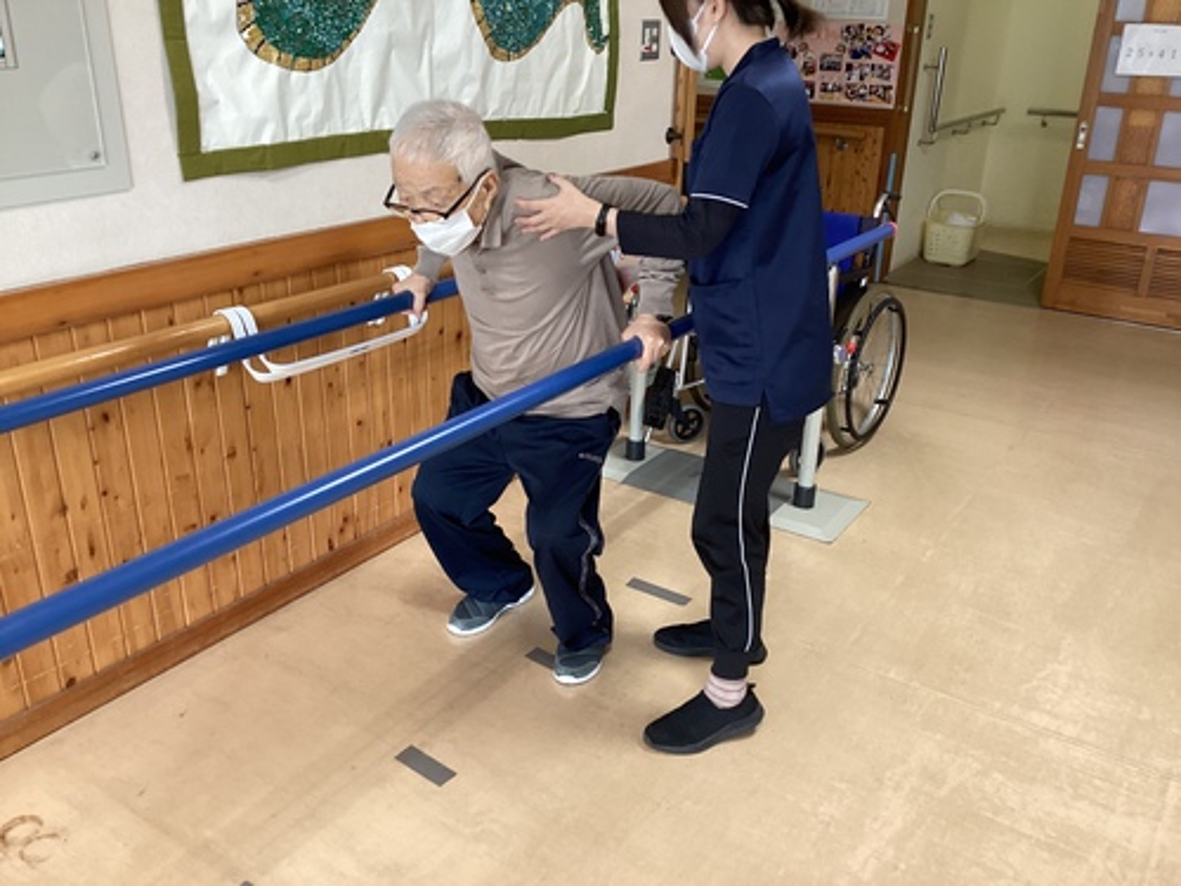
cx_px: 590
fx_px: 1058
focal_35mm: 31
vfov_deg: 45.4
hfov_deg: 58.4
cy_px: 443
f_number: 2.4
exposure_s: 1/60
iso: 125
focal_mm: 3.3
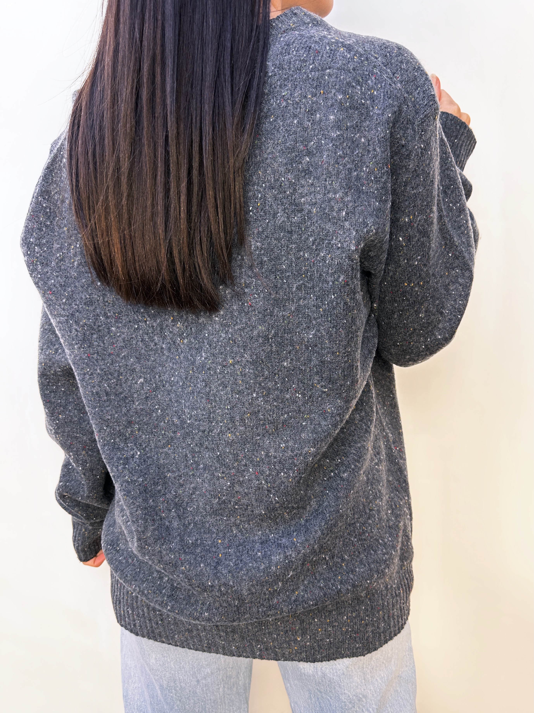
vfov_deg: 71.6
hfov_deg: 56.8
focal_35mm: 24
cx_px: 267
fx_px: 494
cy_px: 356
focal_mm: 6.86
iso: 64
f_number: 1.78
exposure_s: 1/193
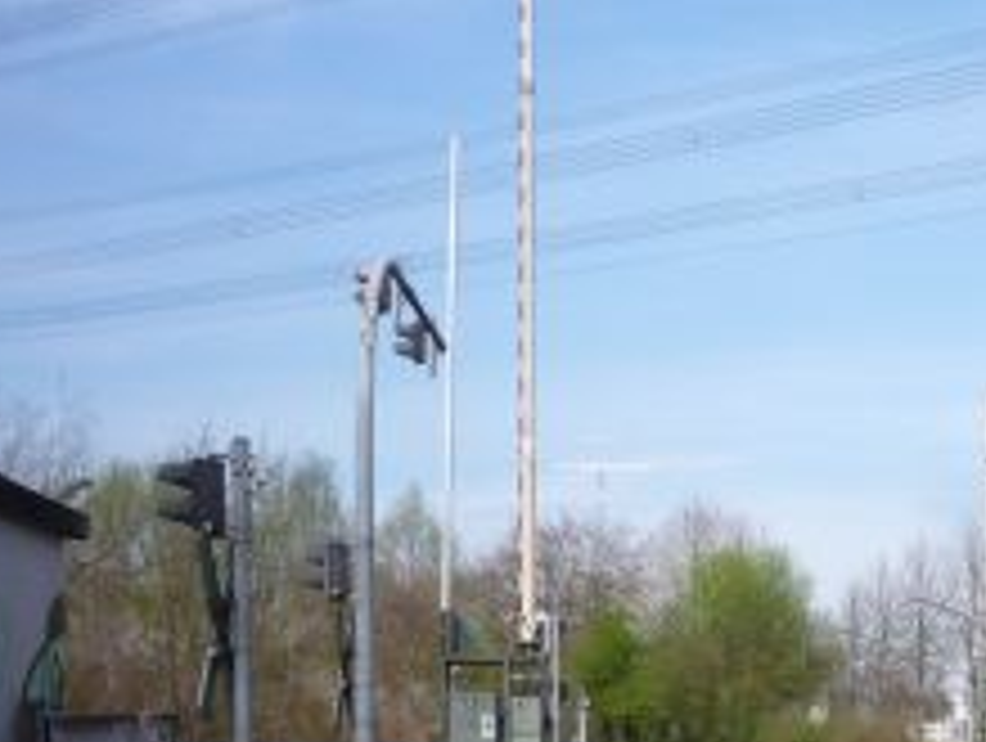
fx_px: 1997
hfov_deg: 26.1
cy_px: 688
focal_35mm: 70
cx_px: 1009
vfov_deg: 20.6
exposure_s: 1/400
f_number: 5
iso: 100
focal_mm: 5.2
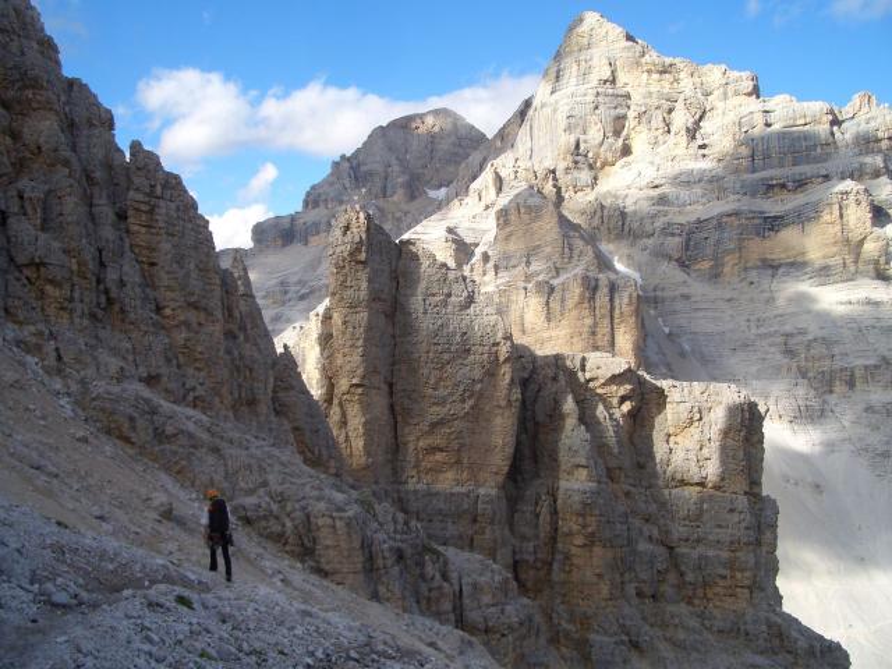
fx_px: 902
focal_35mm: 35
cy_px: 334
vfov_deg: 40.7
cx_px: 446
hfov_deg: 52.6
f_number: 4.3
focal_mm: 5.8
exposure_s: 1/250
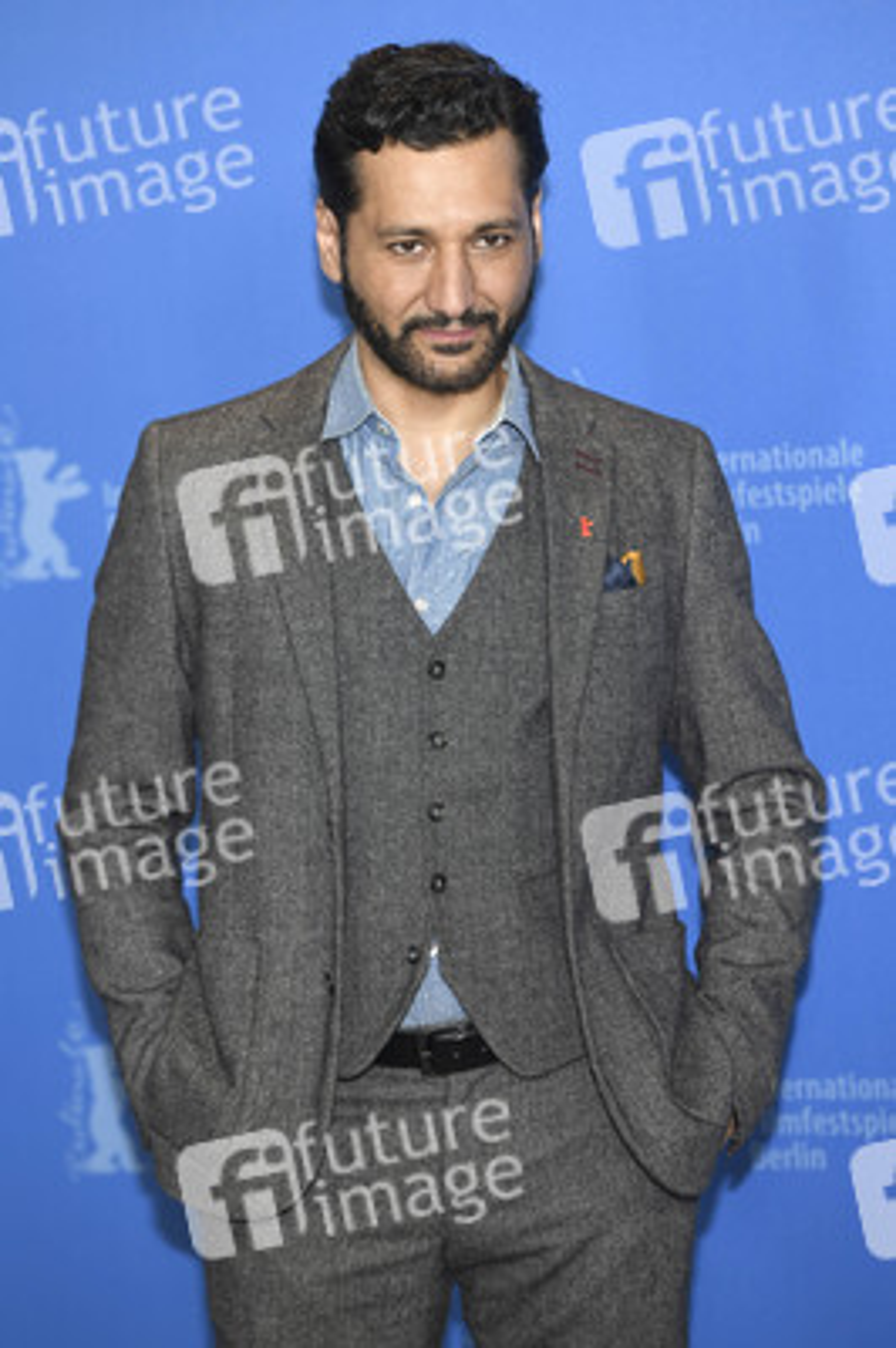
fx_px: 5048
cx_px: 448
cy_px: 674
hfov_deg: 10.1
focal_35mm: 135
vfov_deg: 15.2
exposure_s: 1/320
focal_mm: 135
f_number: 3.5
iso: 800
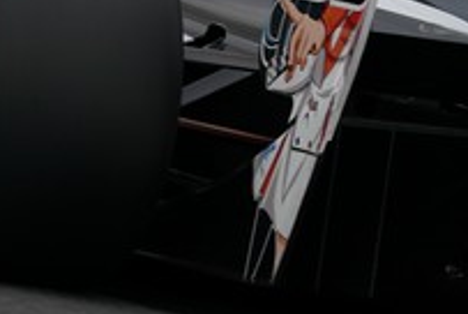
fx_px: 27665
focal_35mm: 2125
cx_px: -81
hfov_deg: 1.0
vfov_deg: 0.6
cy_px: -145
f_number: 7.1
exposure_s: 1/640
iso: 200
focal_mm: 600
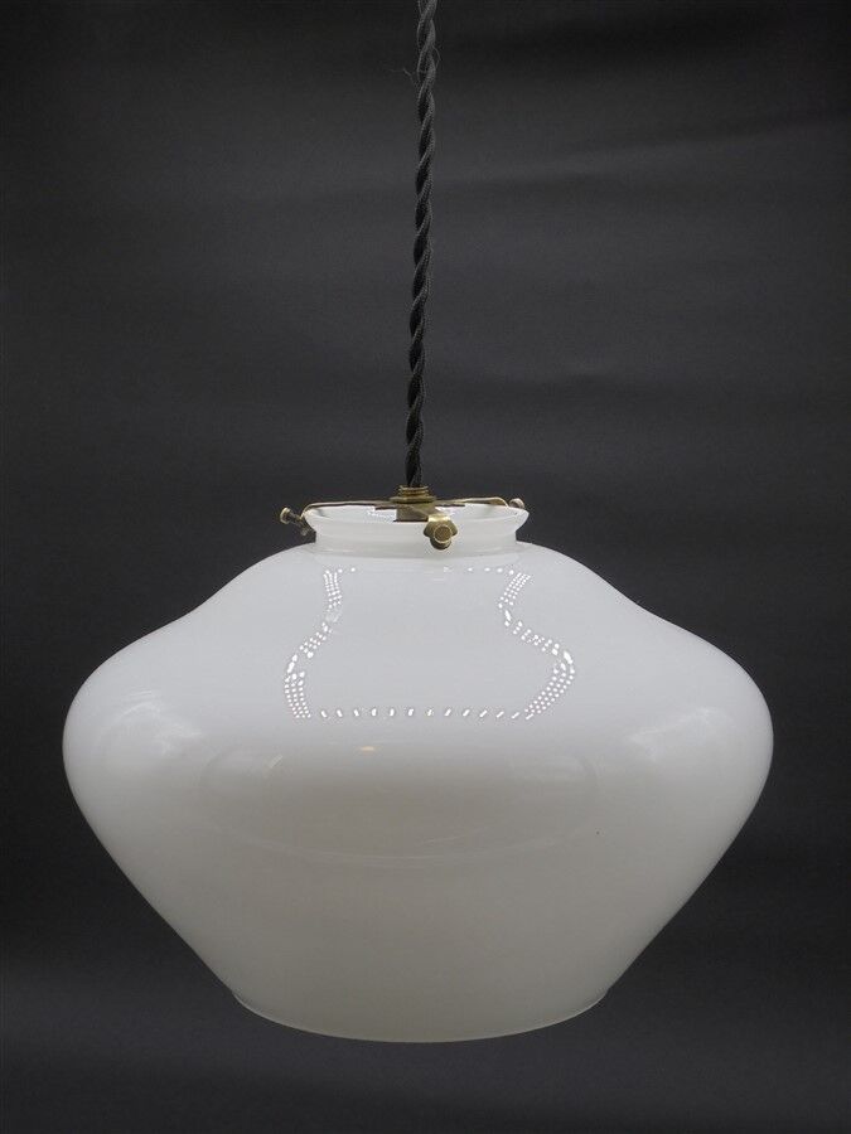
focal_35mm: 56
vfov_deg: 34.3
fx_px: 1836
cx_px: 426
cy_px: 567
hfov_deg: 26.1
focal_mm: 10.1
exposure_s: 1/125
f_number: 5.2
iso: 100
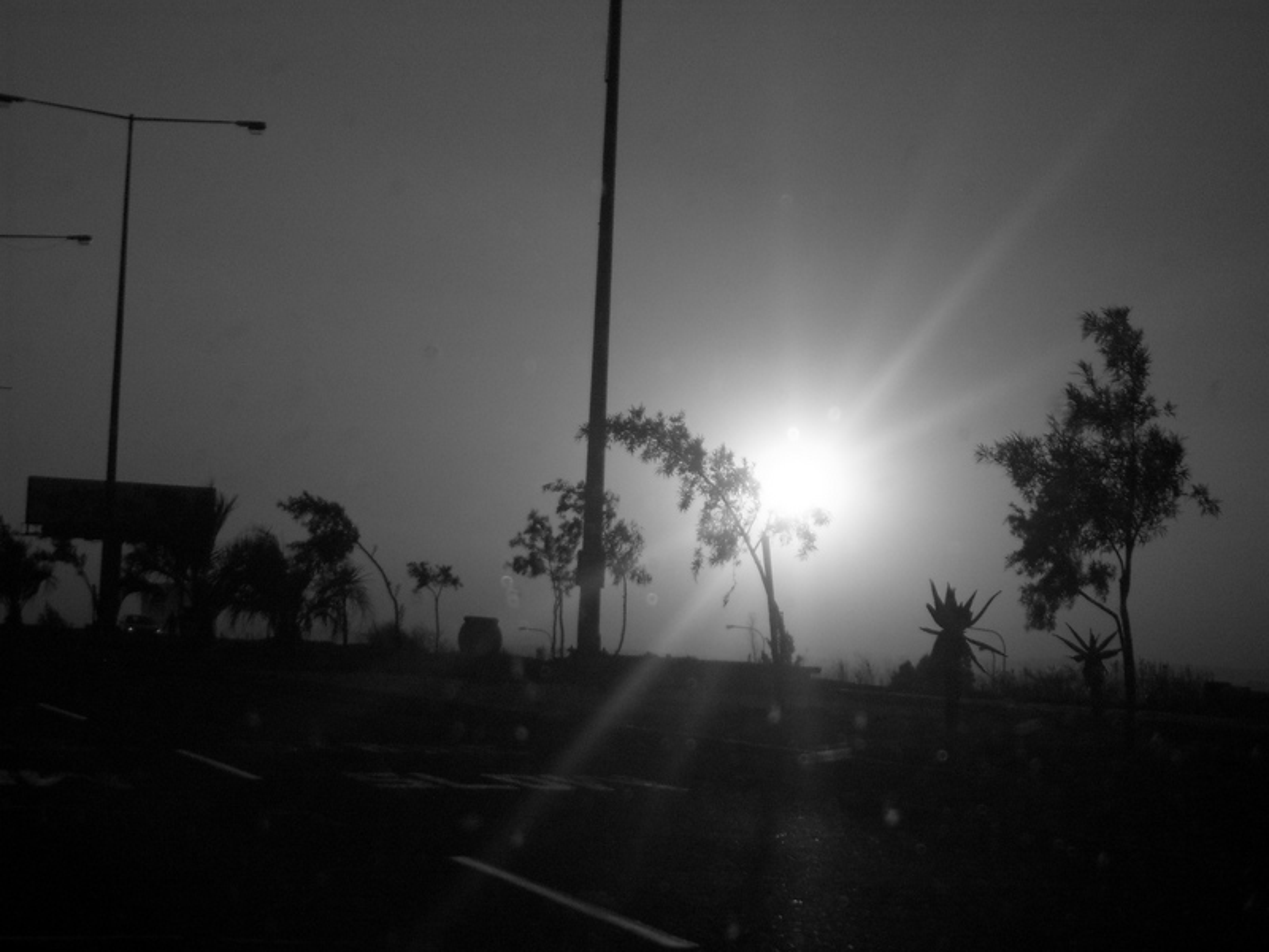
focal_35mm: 106
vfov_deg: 14.0
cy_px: 476
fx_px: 3886
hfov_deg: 18.5
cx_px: 634
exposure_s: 1/350
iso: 80
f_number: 12.4
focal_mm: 17.4
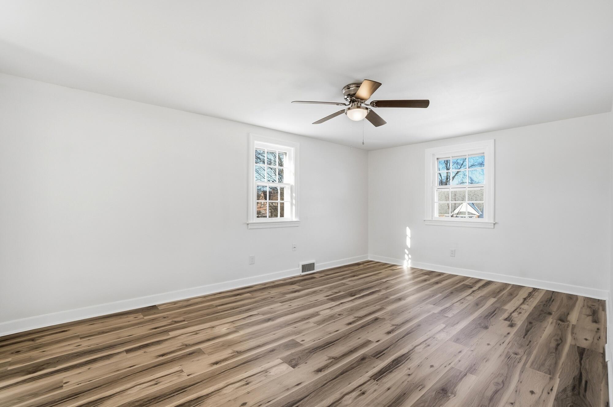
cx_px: 306
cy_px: 204
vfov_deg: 77.2
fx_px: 255
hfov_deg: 100.4
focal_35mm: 15
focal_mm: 10
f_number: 4
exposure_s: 1/1250
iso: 100
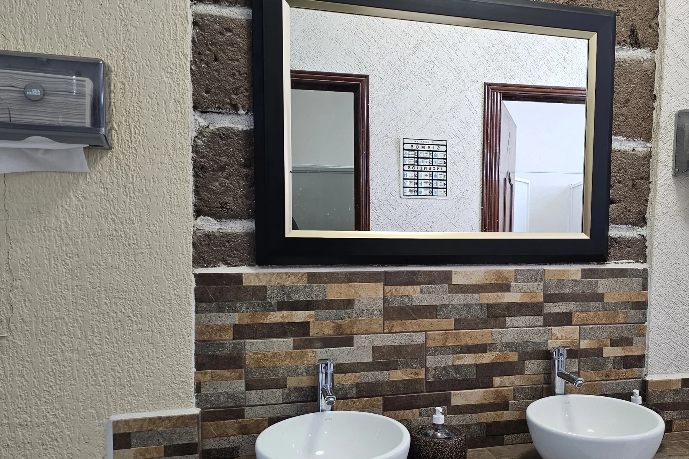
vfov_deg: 38.8
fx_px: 651
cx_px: 431
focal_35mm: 34
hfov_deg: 55.1
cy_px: 271
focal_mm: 6.3
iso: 320
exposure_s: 1/120
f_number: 1.7
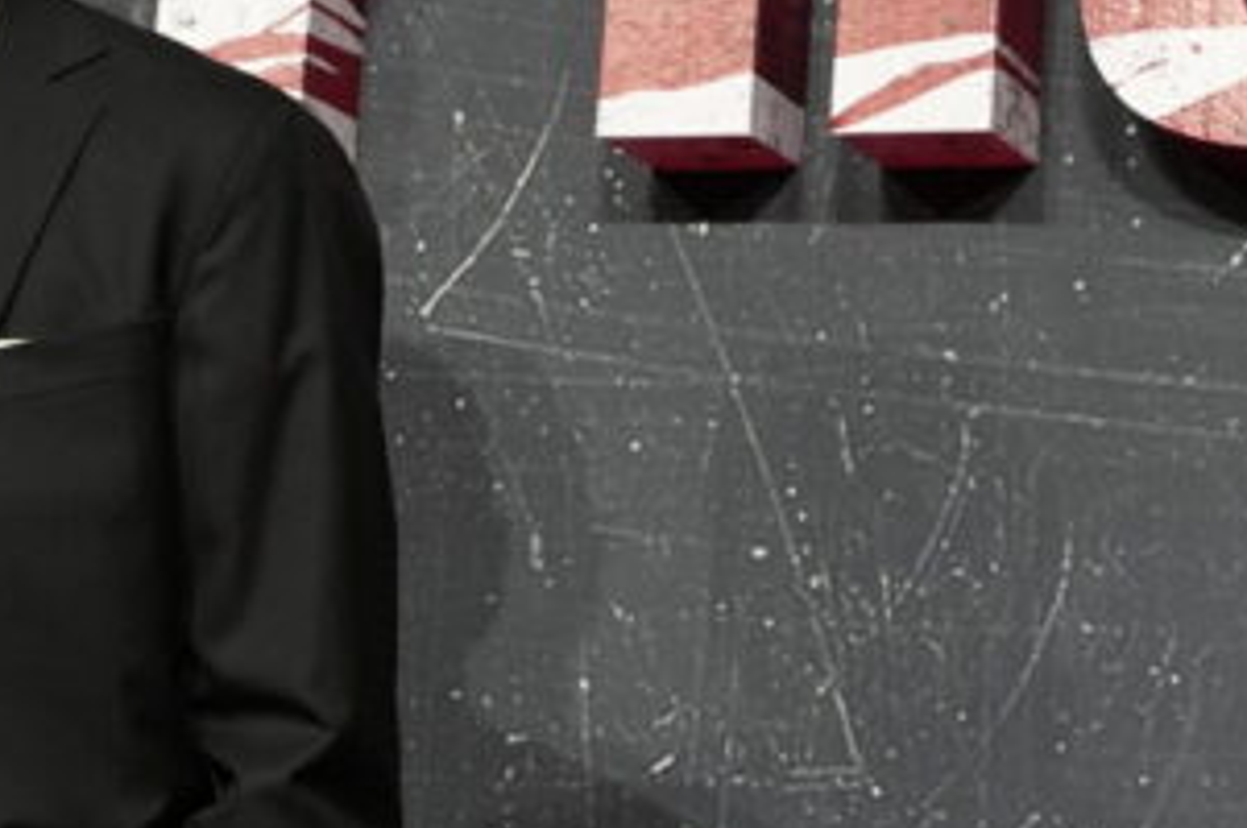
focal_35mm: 148
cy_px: 97
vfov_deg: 9.2
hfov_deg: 13.9
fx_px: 5121
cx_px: 470
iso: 3200
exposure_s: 1/160
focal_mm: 45
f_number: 4
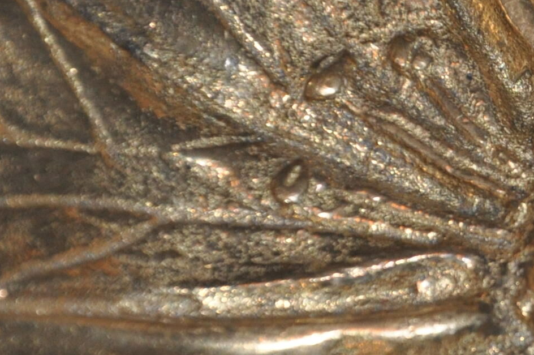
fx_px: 7951
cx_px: 651
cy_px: 208
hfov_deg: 3.8
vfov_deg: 2.6
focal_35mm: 537
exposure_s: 1/60
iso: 800
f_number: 5.6
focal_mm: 105
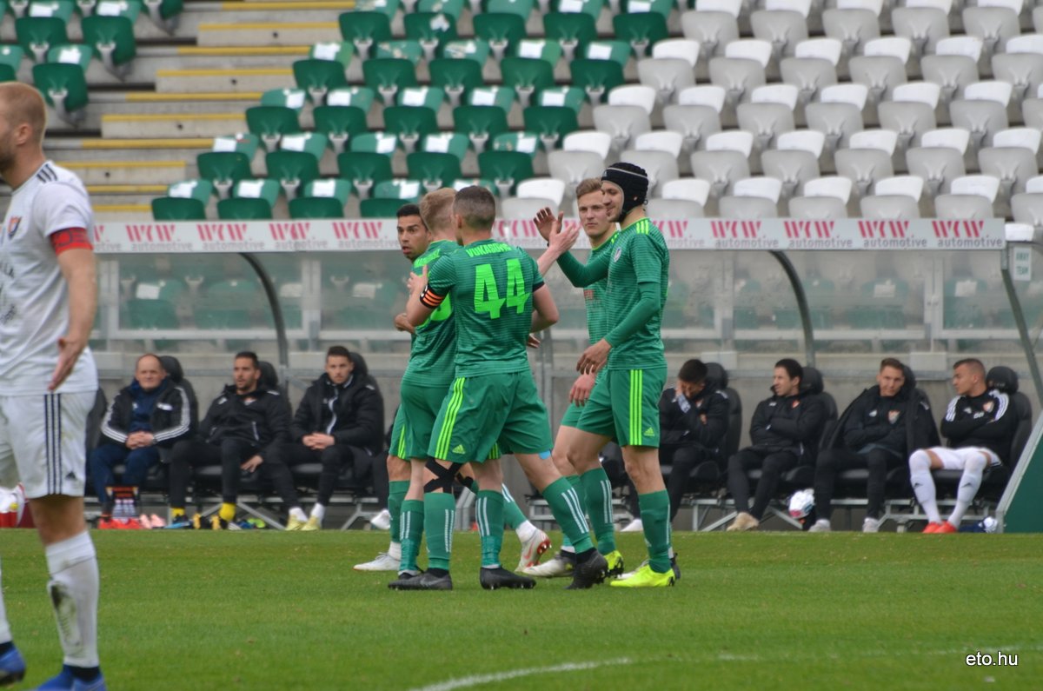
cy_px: 346
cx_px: 522
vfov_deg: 3.0
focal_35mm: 450
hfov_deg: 4.6
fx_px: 13011
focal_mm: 300
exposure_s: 1/250
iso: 250
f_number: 6.3
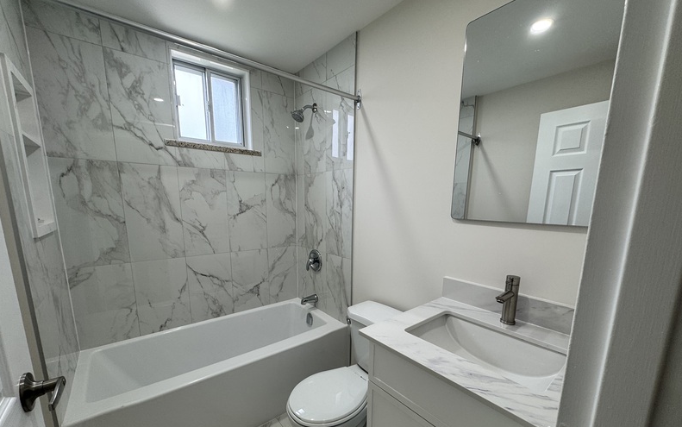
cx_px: 343
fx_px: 279
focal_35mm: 15
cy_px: 252
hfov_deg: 101.4
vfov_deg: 74.2
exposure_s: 1/120
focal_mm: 2.22
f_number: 2.2
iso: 80
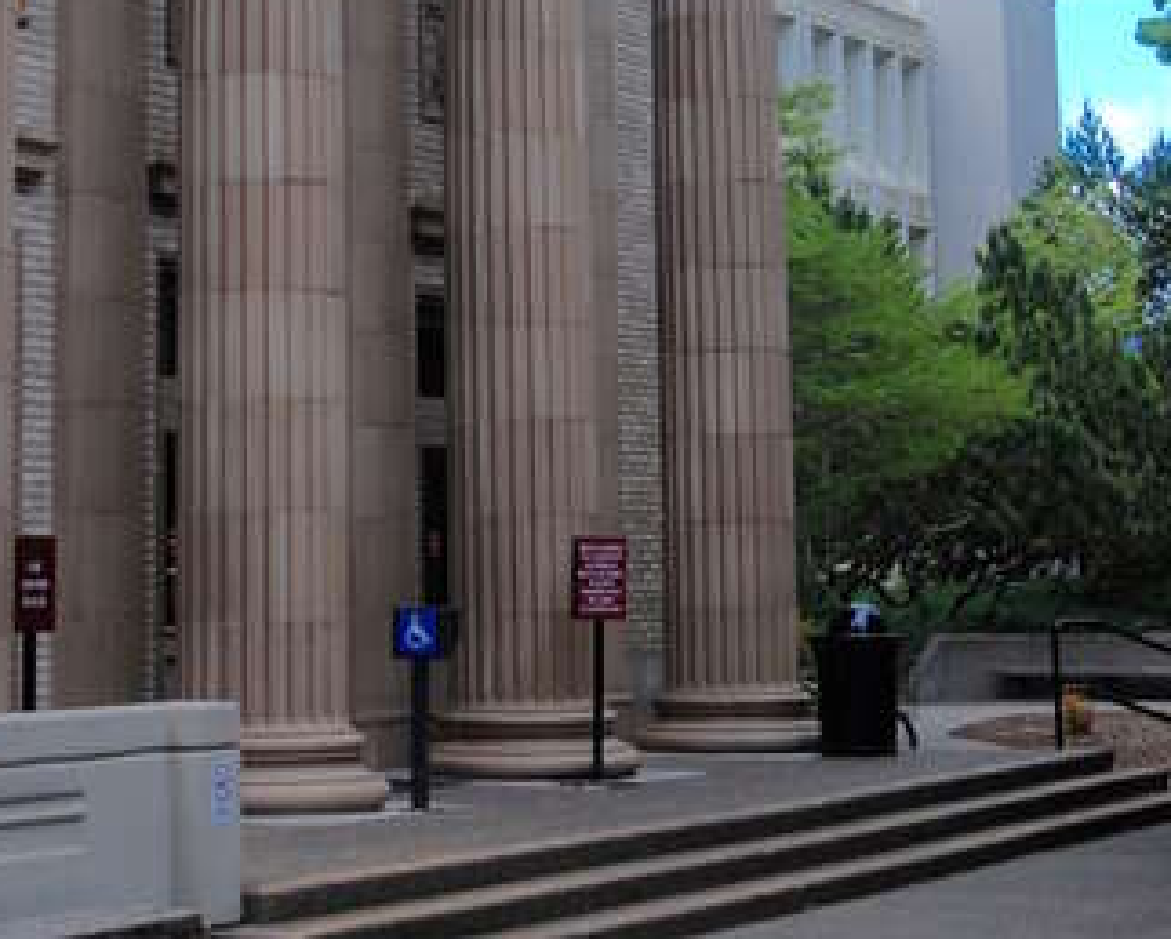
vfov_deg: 15.6
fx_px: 3260
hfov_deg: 20.3
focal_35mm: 94
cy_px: -280
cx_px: 360
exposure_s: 1/400
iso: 160
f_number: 4.5
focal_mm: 28
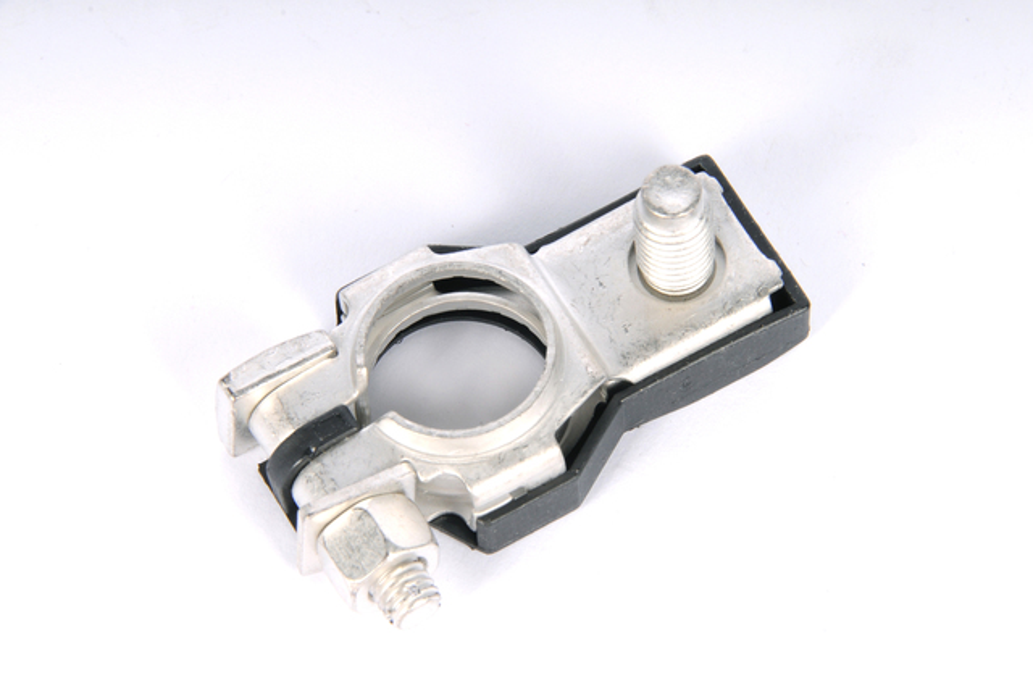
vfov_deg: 4.6
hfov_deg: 6.9
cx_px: 516
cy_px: 343
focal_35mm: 300
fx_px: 8597
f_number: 25
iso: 320
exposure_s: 1/200
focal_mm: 200
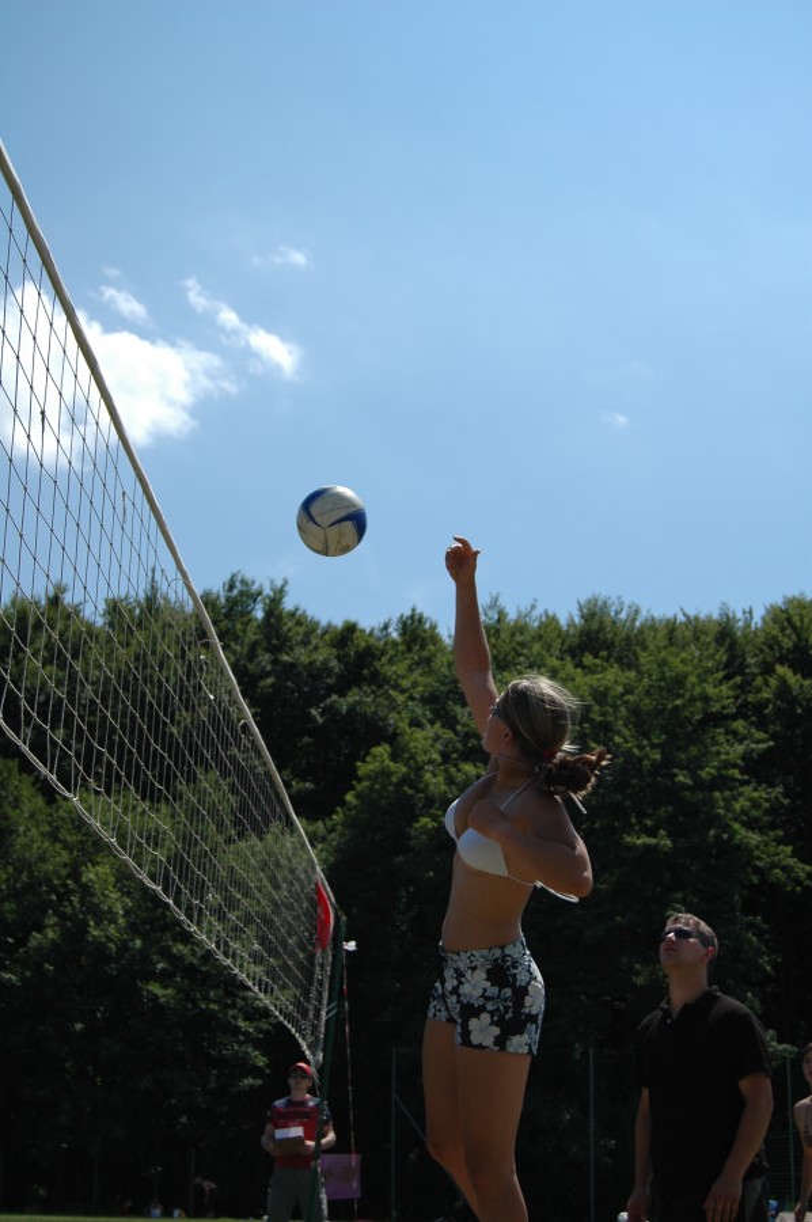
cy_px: 611
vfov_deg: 42.4
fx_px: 1577
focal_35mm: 46
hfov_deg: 28.9
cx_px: 406
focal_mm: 31
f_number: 5.6
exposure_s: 1/2000
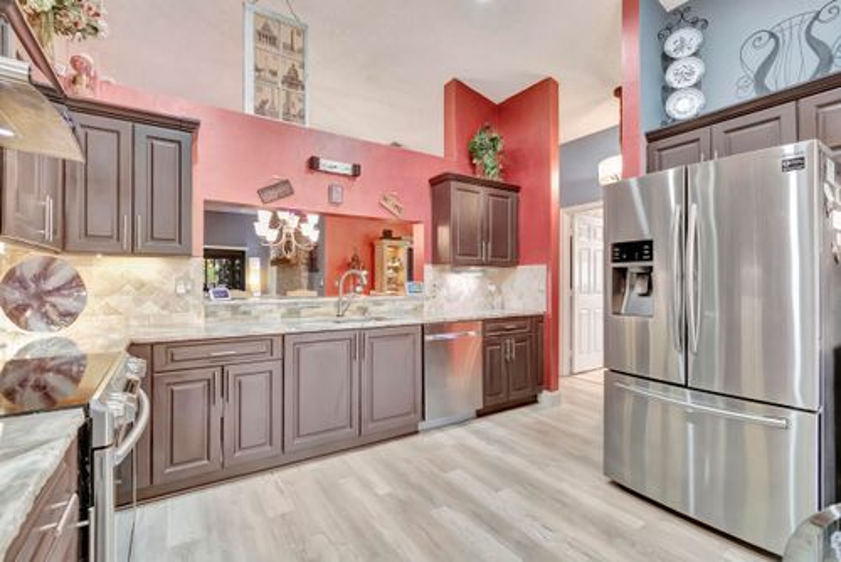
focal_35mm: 15
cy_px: 281
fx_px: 351
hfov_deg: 100.4
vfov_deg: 77.4
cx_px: 420
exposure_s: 1/15
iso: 6400
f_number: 8
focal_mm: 10
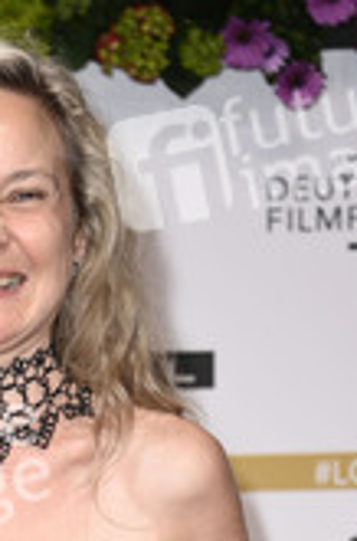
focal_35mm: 243
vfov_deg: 8.4
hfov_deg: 5.6
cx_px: -23
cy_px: 646
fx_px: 3637
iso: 500
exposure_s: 1/250
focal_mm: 100
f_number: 5.6
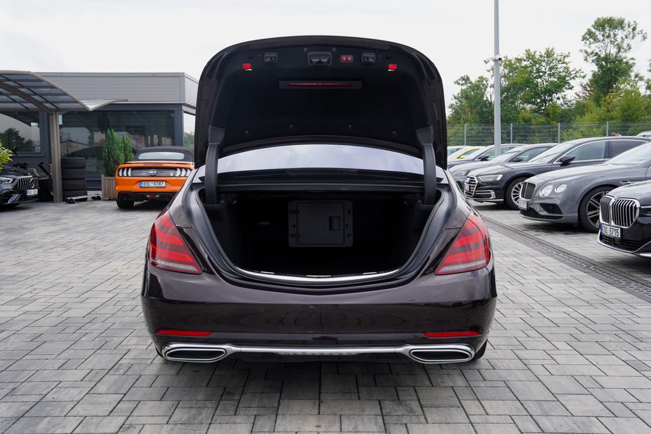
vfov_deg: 35.1
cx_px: 326
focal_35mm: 38
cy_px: 217
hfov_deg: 50.7
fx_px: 687
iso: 100
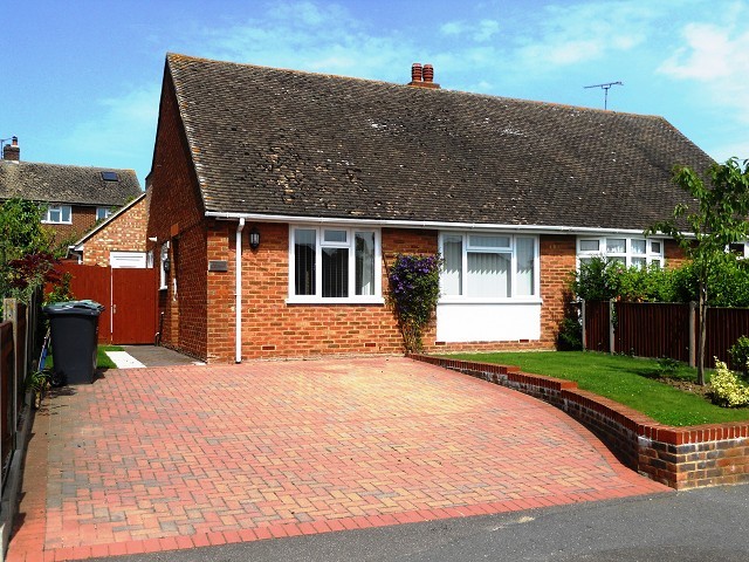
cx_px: 374
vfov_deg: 44.2
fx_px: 692
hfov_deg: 56.8
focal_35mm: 32
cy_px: 281
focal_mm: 5.7
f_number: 5.6
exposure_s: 1/320
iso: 80
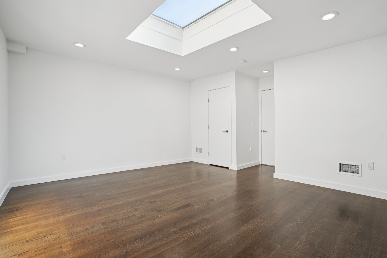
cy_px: 129
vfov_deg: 73.7
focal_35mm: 16
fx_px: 172
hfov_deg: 96.7
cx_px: 194
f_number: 8
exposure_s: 1/100
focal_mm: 16
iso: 400
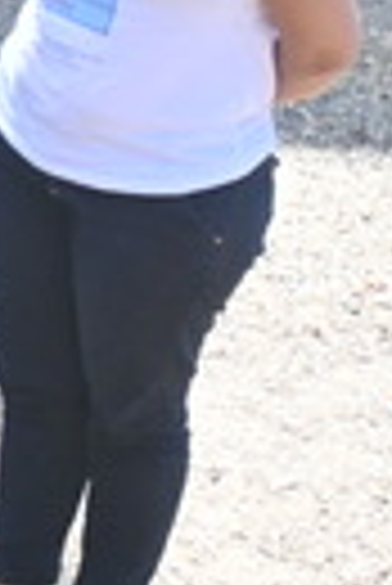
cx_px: -1568
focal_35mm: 254
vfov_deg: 8.1
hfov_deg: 4.6
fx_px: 4140
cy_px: 328
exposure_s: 1/500
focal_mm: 24.5
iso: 900
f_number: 7.1
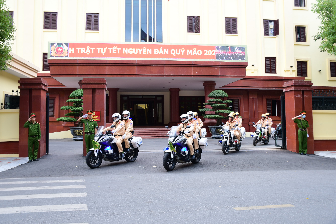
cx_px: 169
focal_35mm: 34
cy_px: 109
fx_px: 317
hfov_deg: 55.8
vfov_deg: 38.9
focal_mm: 22
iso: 250
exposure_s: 1/200
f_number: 5
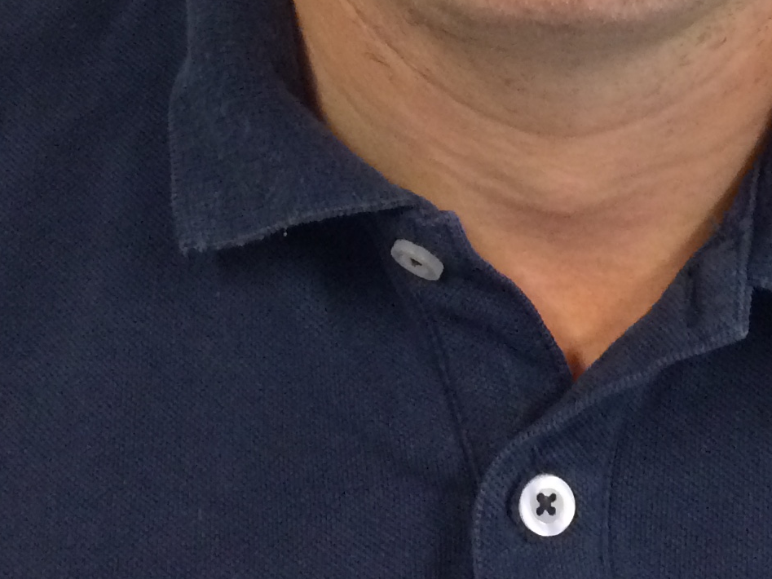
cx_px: 536
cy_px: -383
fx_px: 2230
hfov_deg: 19.6
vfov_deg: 13.6
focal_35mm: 100
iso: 250
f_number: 2.2
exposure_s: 1/33
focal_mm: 4.15
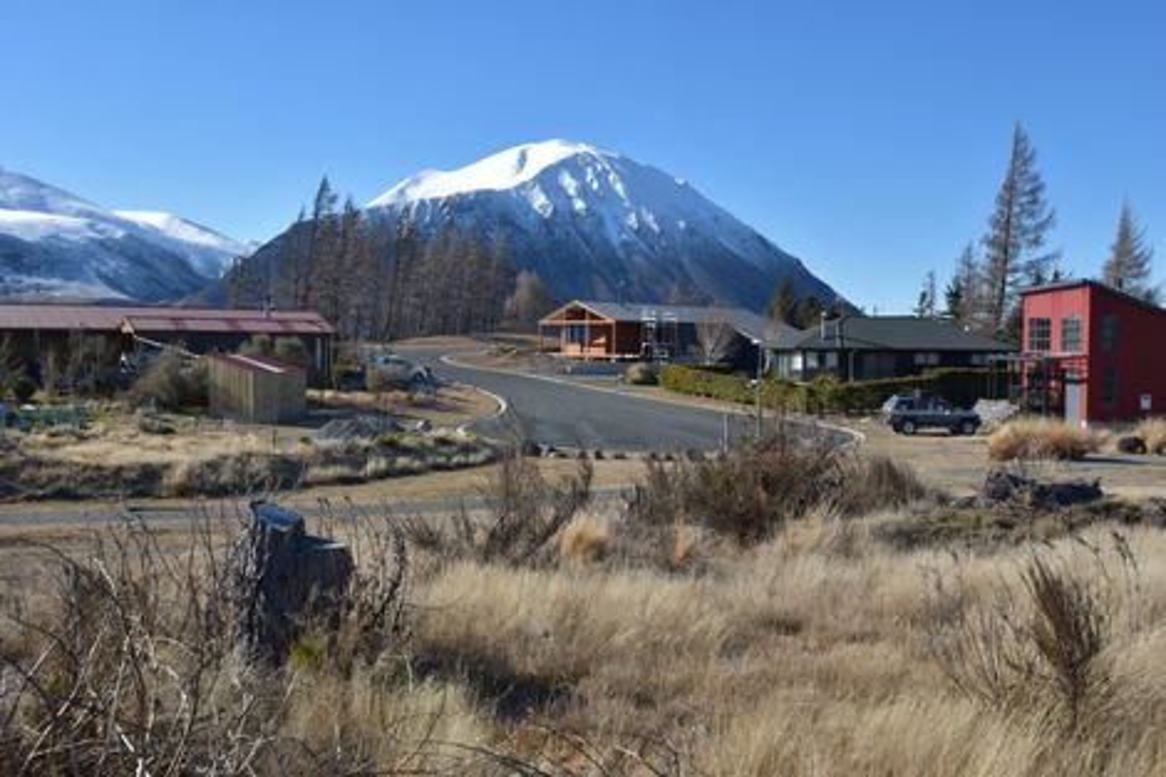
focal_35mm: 33
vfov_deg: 39.9
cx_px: 583
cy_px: 388
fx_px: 1068
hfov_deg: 57.2
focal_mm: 22
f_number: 4.5
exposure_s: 1/1600
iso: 200
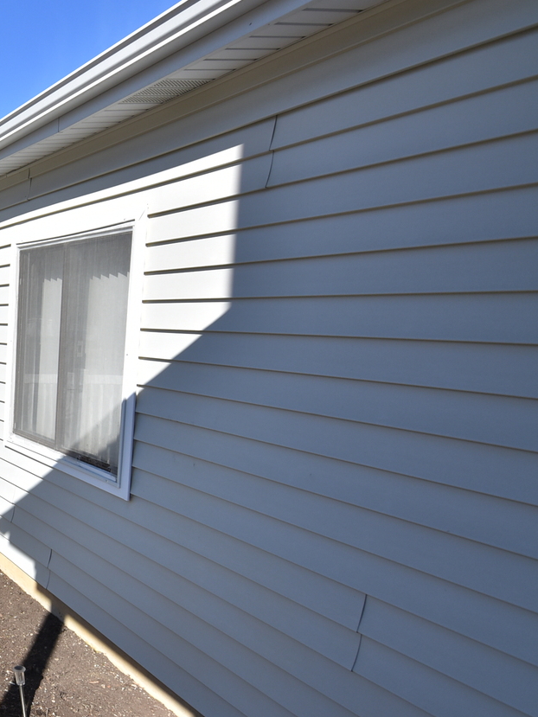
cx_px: -146
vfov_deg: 58.3
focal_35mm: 31
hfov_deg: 34.0
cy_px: 391
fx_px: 641
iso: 140
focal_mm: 11
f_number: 8
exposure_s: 1/500
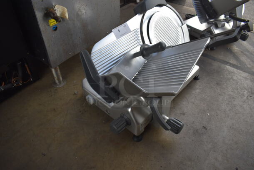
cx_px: 127
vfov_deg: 48.0
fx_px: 191
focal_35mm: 27
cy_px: 85
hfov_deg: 67.3
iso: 200
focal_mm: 18
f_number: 5.6
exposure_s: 1/250
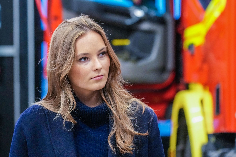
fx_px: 1324
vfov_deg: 6.8
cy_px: 78
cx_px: 118
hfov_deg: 10.2
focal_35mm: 202
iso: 6400
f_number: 4
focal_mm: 135
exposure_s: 1/250
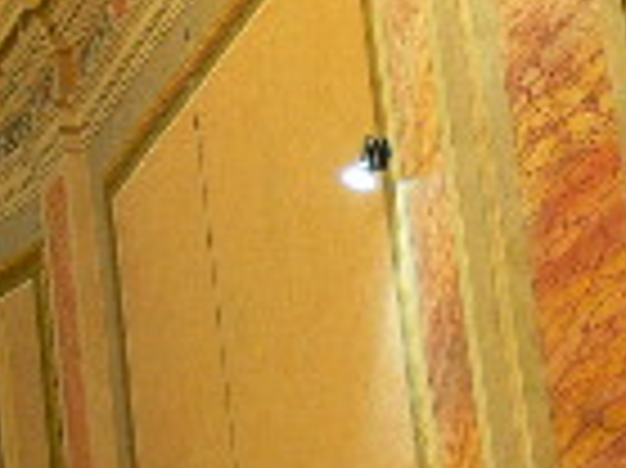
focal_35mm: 201
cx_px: 644
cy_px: 176
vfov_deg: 7.4
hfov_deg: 9.8
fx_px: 3632
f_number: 2.8
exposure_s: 1/10
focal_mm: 7.4
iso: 80
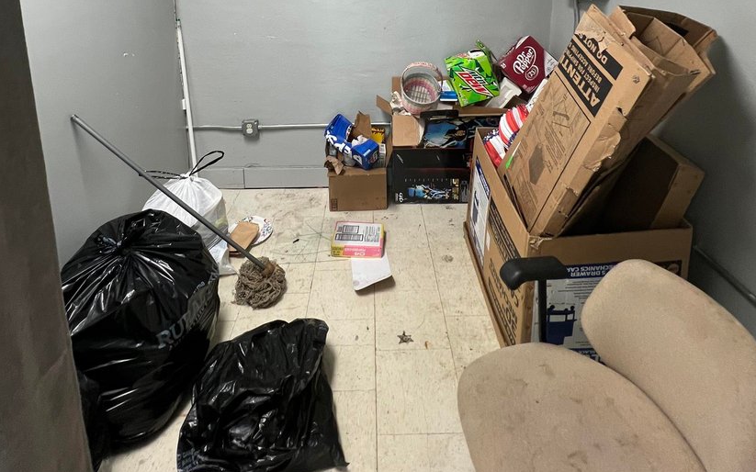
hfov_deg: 88.0
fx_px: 391
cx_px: 375
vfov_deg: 53.2
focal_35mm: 19
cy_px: 34
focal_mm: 1.57
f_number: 1.8
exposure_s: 1/60
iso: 160
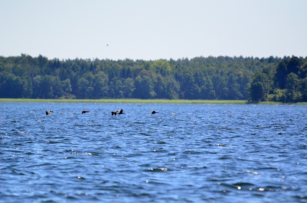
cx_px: 154
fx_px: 3828
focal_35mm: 450
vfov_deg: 3.0
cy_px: 102
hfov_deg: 4.6
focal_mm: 300
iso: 2200
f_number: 5.6
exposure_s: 1/8000
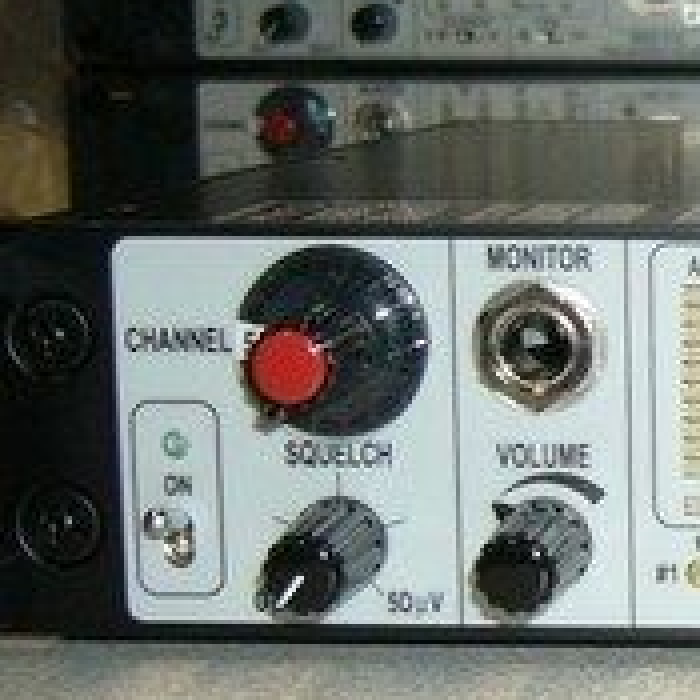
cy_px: 336
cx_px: 1056
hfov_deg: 14.4
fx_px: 2585
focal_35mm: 113
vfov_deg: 15.4
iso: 100
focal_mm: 5.8
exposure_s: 1/60
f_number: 2.8
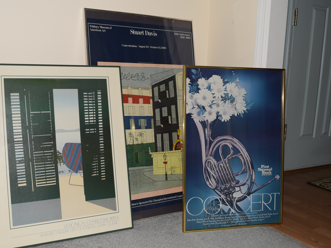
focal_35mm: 39
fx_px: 373
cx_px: 149
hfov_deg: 47.8
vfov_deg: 36.8
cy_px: 124
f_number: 8
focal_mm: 24
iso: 100
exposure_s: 1/60
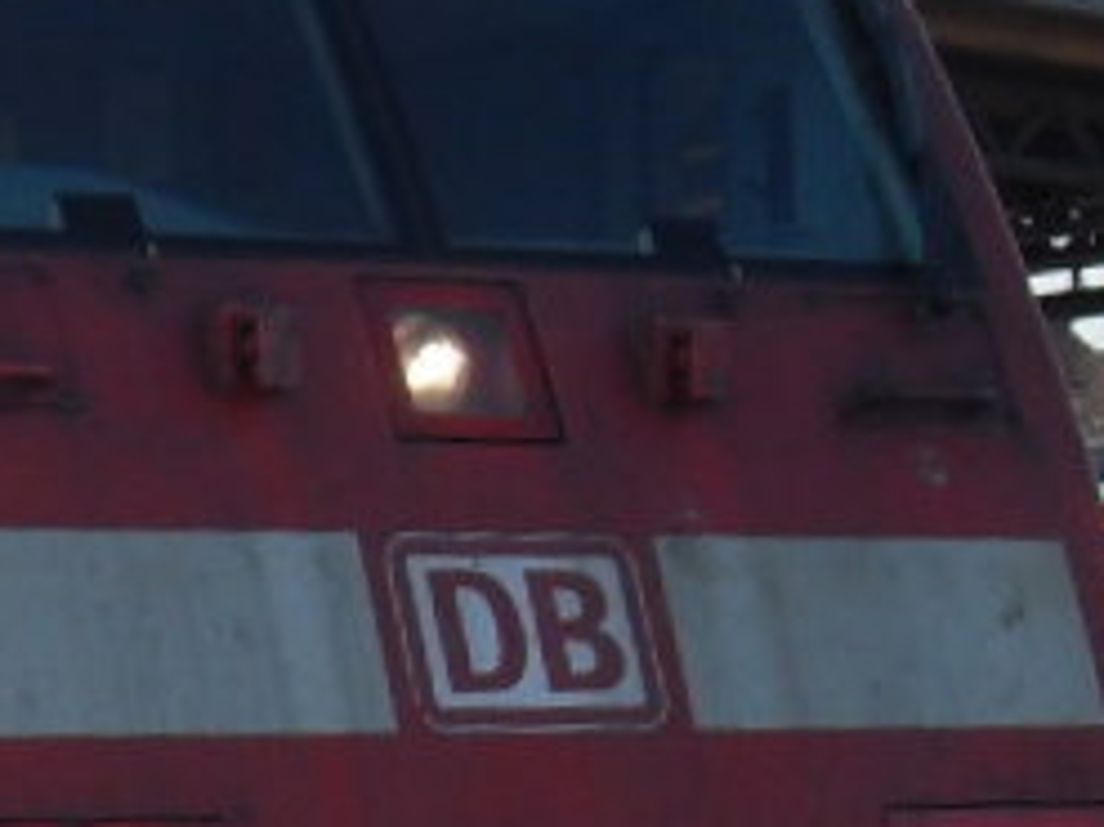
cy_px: 653
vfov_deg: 10.5
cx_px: -621
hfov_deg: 13.1
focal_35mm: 141
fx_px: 4495
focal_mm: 6.3
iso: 80
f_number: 7
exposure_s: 1/125
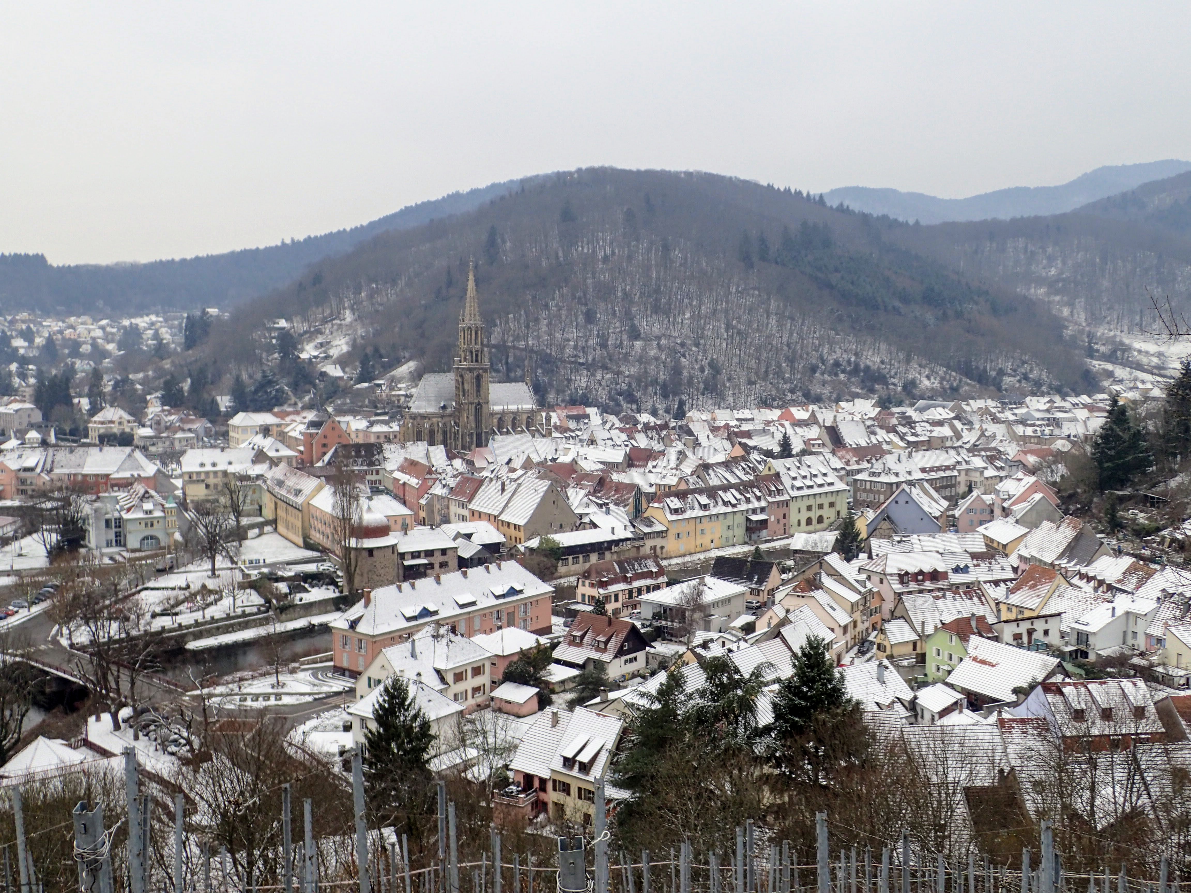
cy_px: 446
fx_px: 1204
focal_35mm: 35
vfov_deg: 40.7
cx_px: 596
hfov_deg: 52.6
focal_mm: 6.42
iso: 100
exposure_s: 1/500
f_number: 3.5
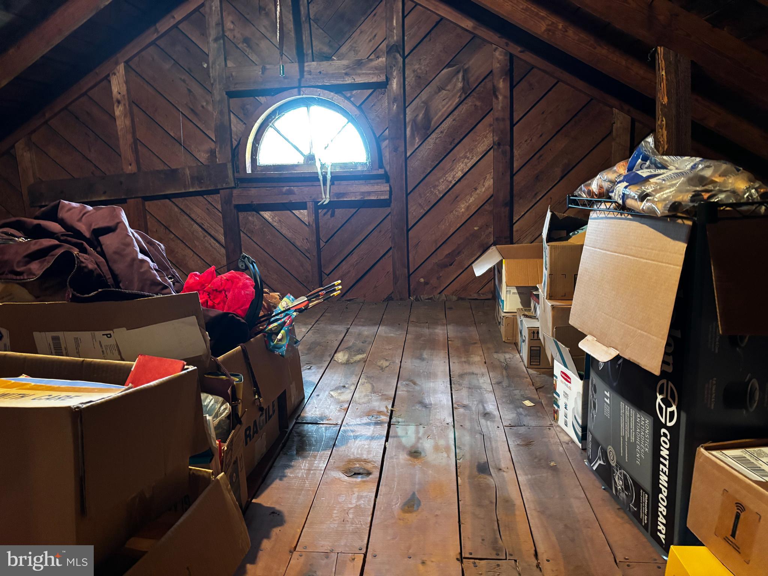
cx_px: 384
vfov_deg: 53.1
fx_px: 577
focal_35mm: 26
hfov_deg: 67.3
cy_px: 288
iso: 640
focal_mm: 5.96
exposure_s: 1/30
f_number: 1.6
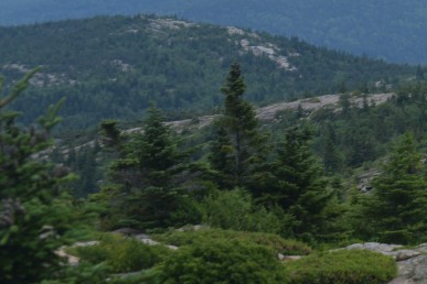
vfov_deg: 5.9
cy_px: -59
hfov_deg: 8.8
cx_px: 524
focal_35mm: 230
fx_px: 2733
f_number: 5.6
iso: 100
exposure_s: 1/320
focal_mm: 55
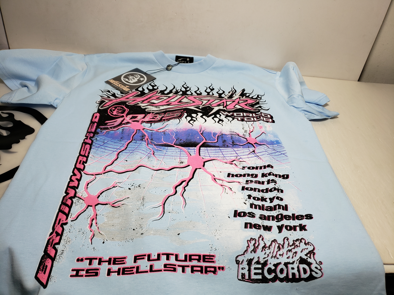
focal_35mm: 26
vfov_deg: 53.1
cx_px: 197
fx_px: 296
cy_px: 148
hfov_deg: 67.3
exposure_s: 1/593
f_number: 1.5
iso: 50
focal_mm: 4.3
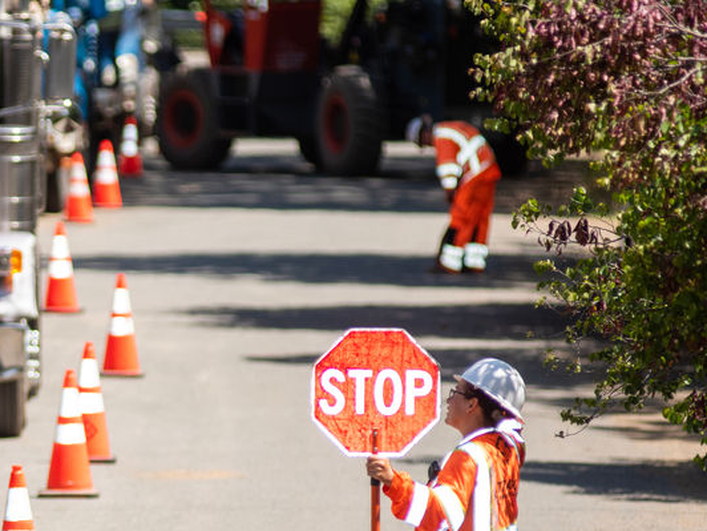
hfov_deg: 4.3
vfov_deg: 3.2
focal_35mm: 463
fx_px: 9456
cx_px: -24
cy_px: 429
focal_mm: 200
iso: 200
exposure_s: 1/1600
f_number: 2.8
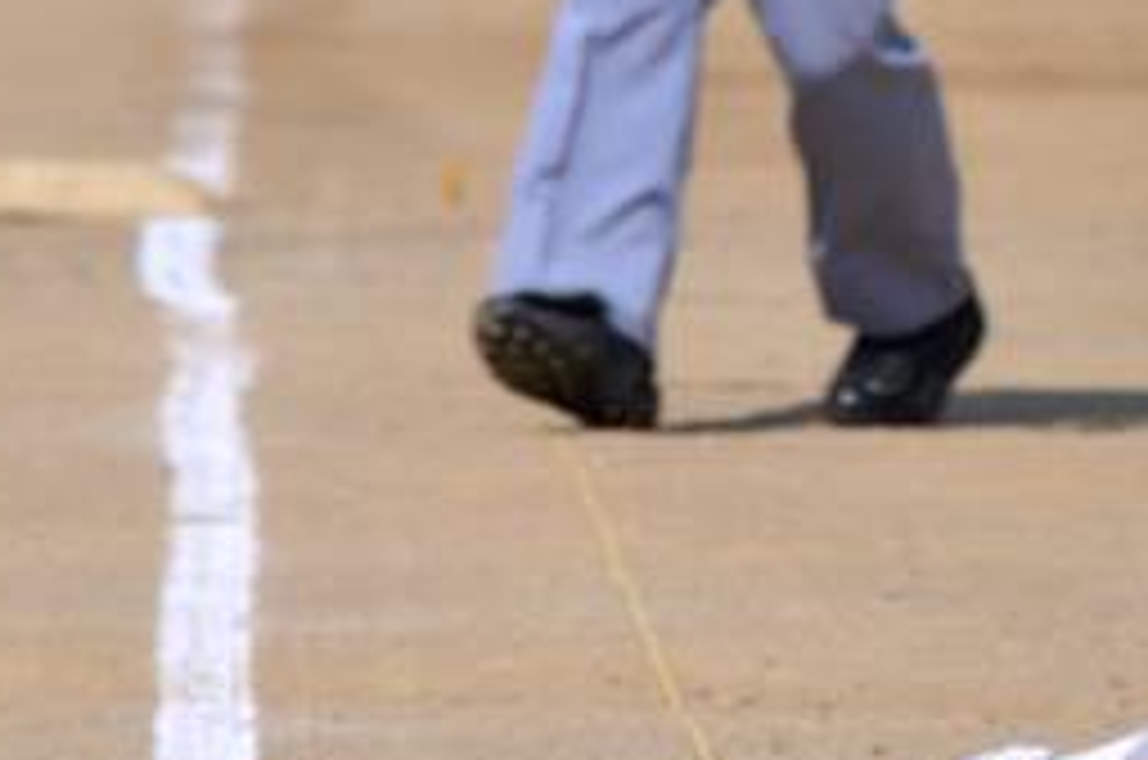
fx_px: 44910
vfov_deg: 1.0
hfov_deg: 1.5
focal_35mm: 1411
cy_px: 4
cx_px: 1450
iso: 400
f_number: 7.1
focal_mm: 300
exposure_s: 1/2000
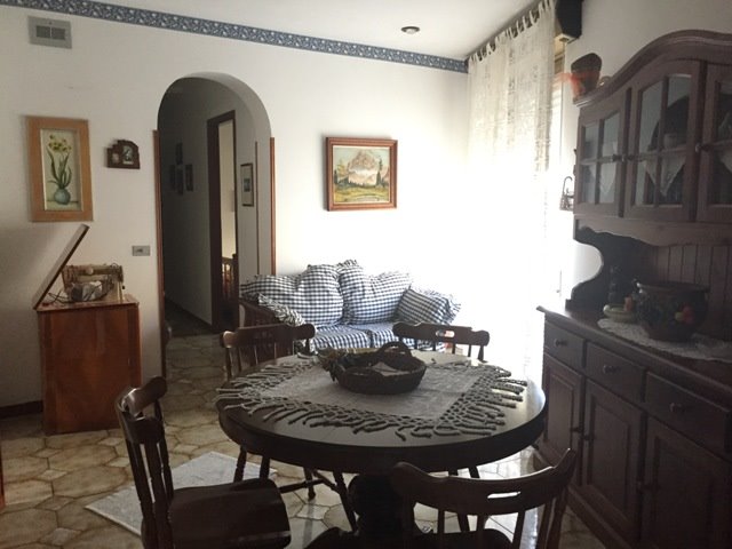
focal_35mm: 29
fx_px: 613
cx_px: 366
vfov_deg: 48.2
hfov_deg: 61.7
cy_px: 274
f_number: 2.2
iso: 250
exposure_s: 1/30
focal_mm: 4.15
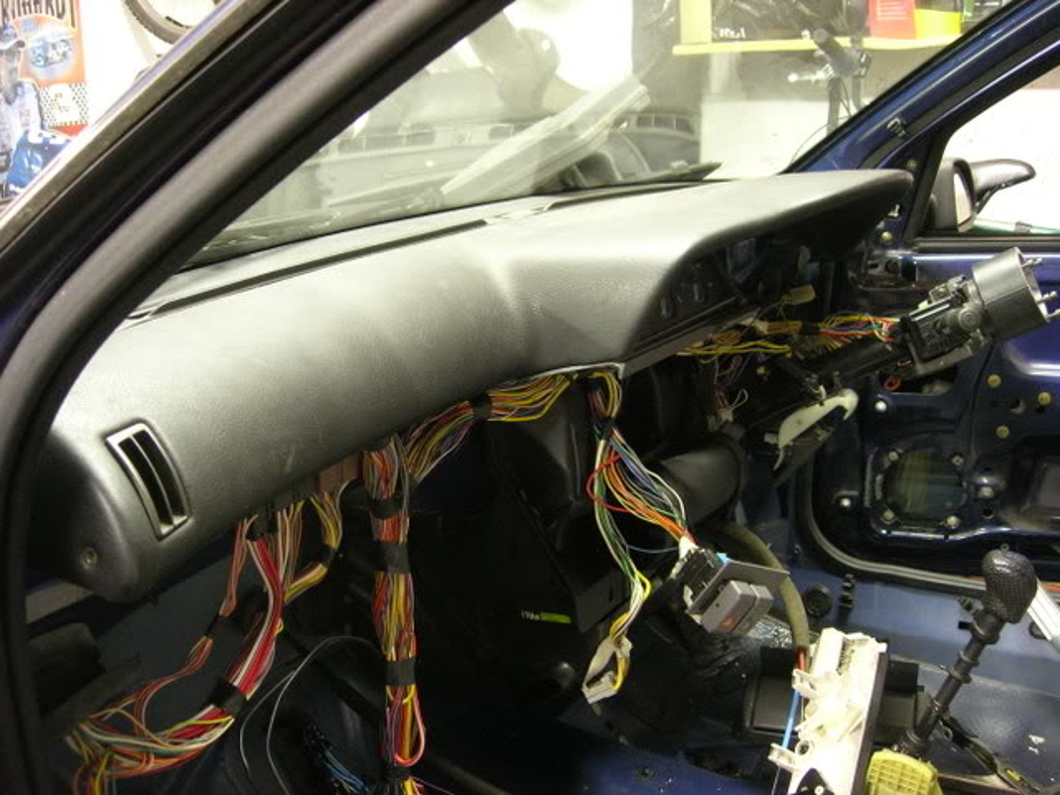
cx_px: 530
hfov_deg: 49.0
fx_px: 1164
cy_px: 398
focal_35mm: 38
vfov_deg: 37.7
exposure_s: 1/3.7
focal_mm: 7.8
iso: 200
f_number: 2.8
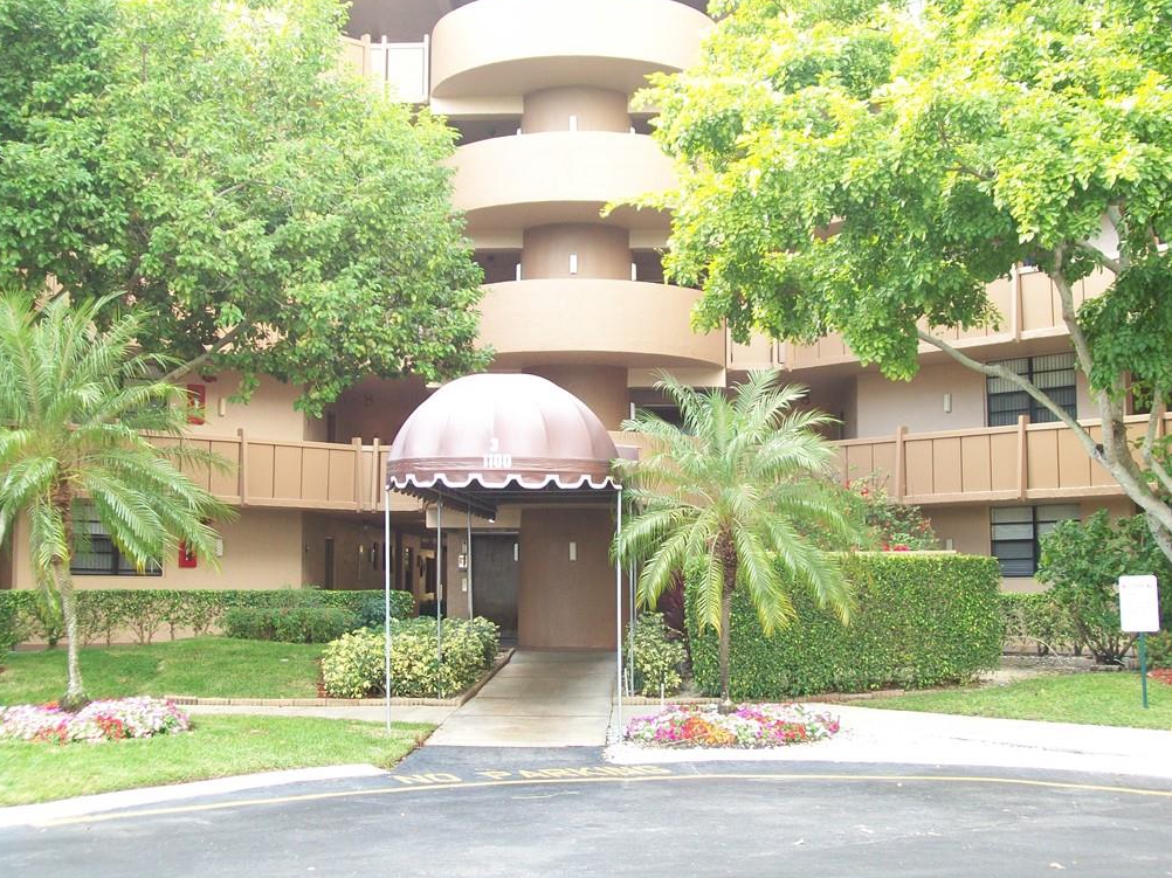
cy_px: 440
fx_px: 1557
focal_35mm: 46
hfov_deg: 41.2
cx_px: 587
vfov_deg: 31.5
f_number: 3
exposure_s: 1/40
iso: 64
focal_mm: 7.6
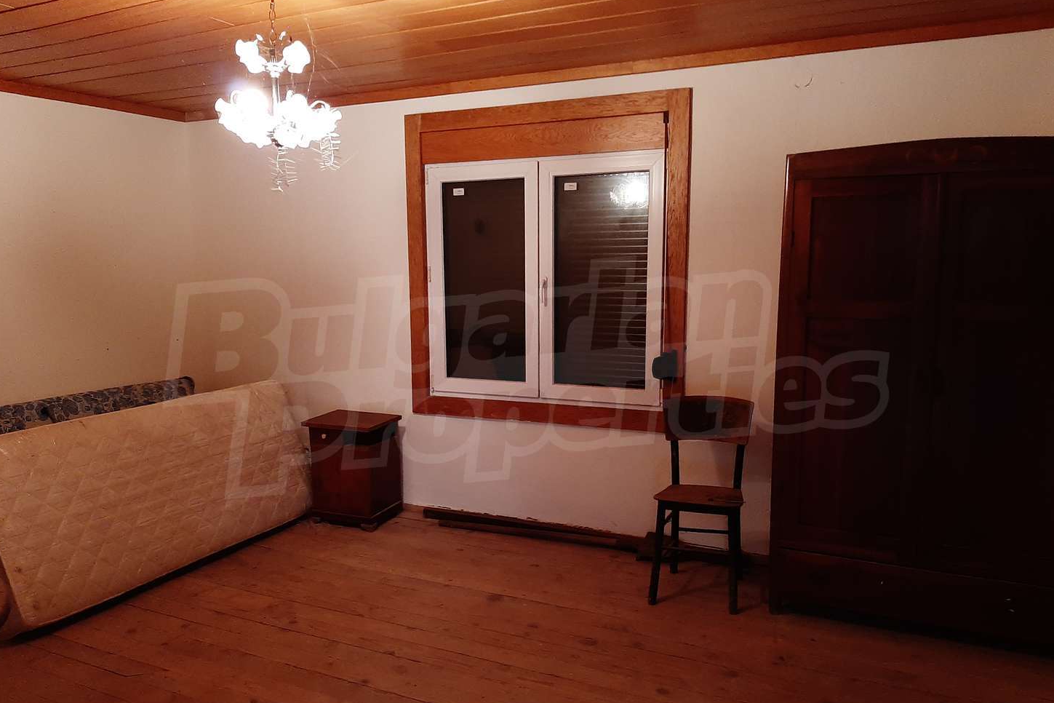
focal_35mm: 28
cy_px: 377
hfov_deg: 65.5
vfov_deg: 46.4
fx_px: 820
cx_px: 526
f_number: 1.7
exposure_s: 1/25
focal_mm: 3.93
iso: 200
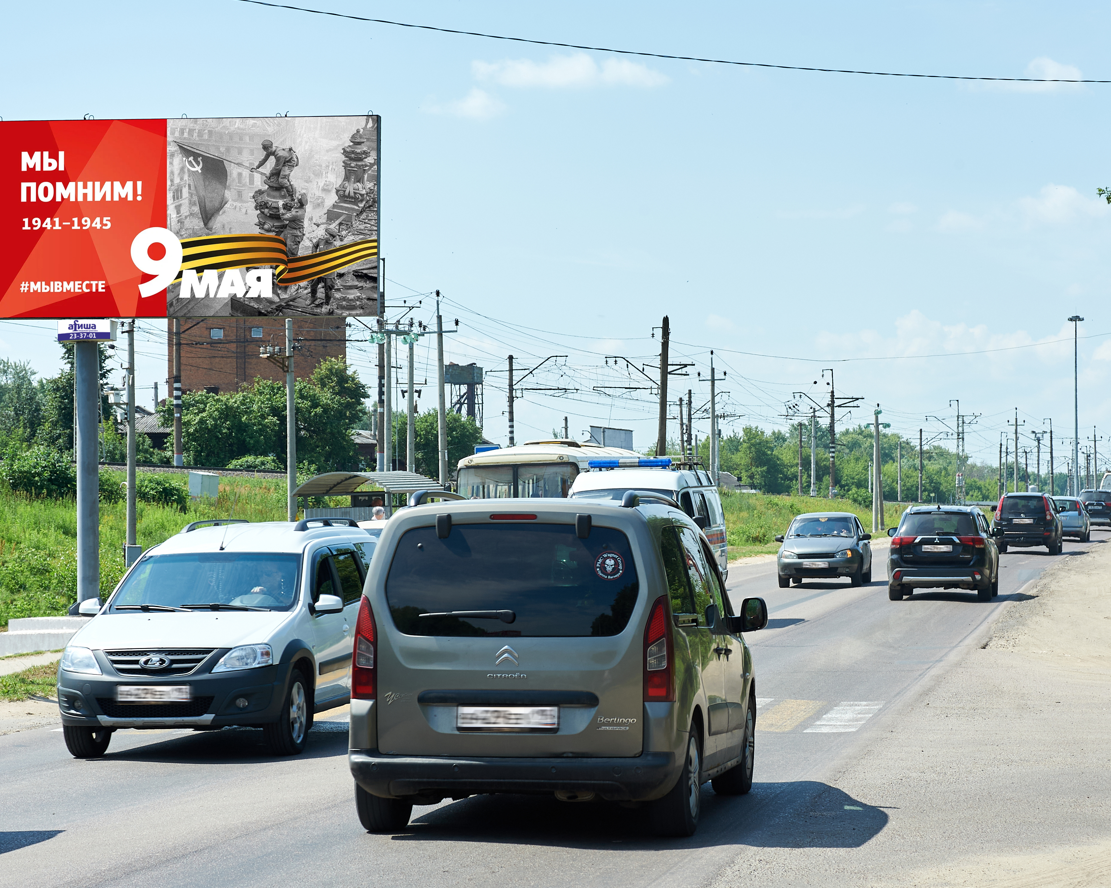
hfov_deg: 19.4
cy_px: 489
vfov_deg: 15.5
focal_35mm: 99
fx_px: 3255
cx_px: 629
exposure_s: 1/320
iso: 200
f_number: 9
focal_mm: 78
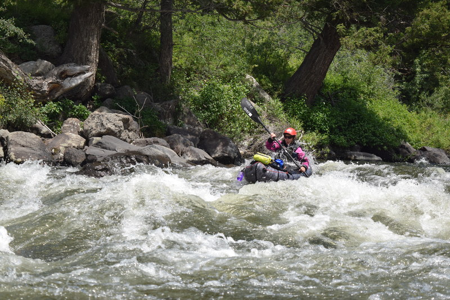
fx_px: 1031
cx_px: 225
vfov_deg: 16.5
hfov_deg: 24.6
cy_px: 150
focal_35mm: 82
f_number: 7.1
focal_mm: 55
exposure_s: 1/1600
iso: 400
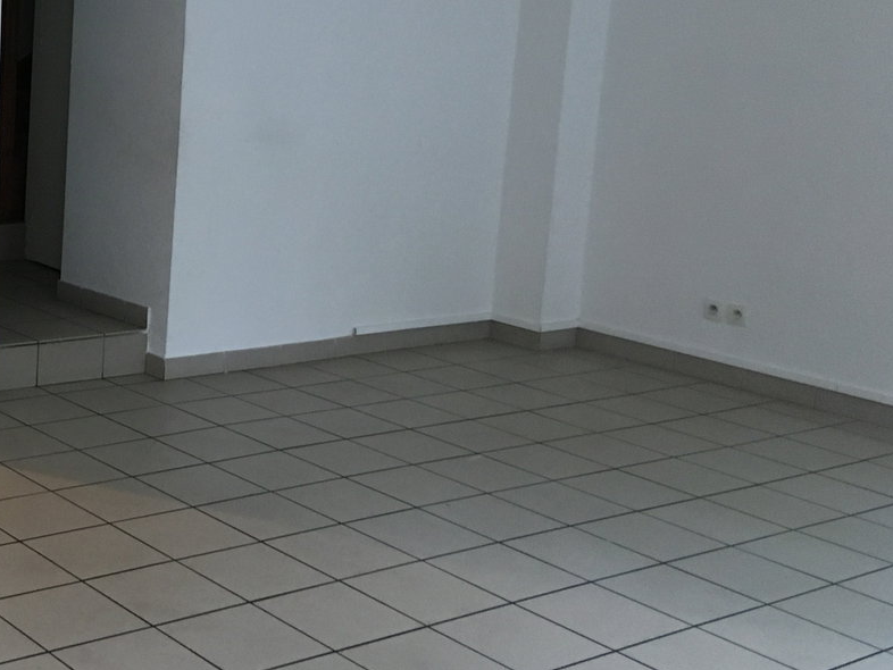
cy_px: 209
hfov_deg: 30.6
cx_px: 24
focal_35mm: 59
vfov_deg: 24.7
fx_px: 1523
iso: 200
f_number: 2.2
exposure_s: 1/33
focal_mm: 4.15
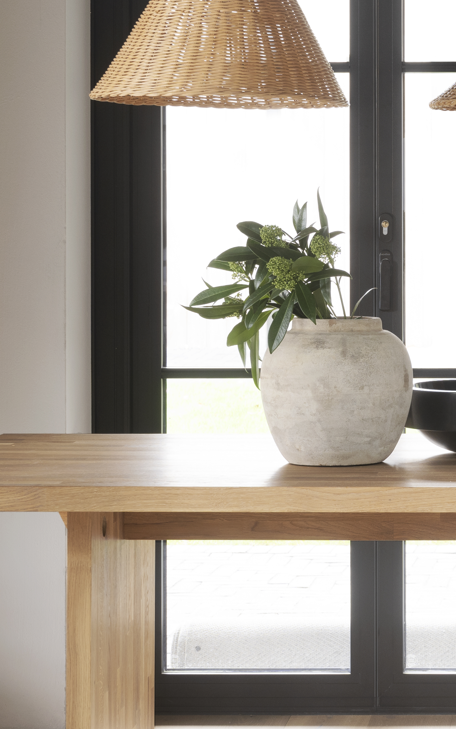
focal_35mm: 131
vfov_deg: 15.9
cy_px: 328
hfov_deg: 9.9
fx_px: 2605
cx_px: 522
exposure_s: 1.3
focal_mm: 44
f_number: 7.1
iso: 100
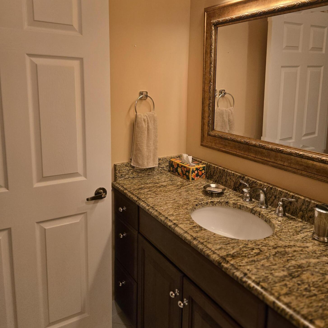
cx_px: 169
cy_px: 136
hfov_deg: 57.3
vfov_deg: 57.0
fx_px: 300
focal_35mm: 28
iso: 160
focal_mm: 5.4
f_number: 1.8
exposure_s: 1/120
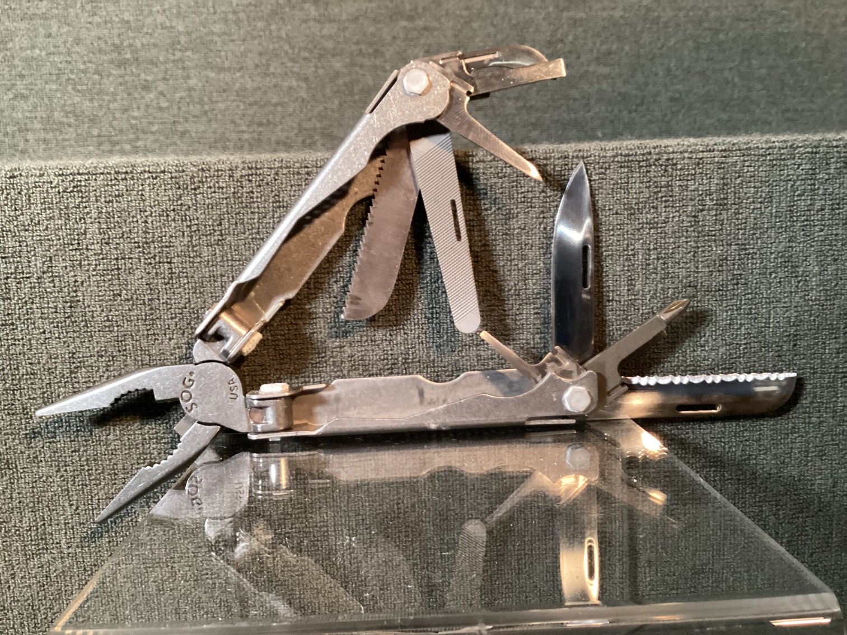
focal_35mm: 31
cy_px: 318
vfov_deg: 45.4
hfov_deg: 58.3
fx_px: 759
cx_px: 424
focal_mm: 3.3
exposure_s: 1/30
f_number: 2.4
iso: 400
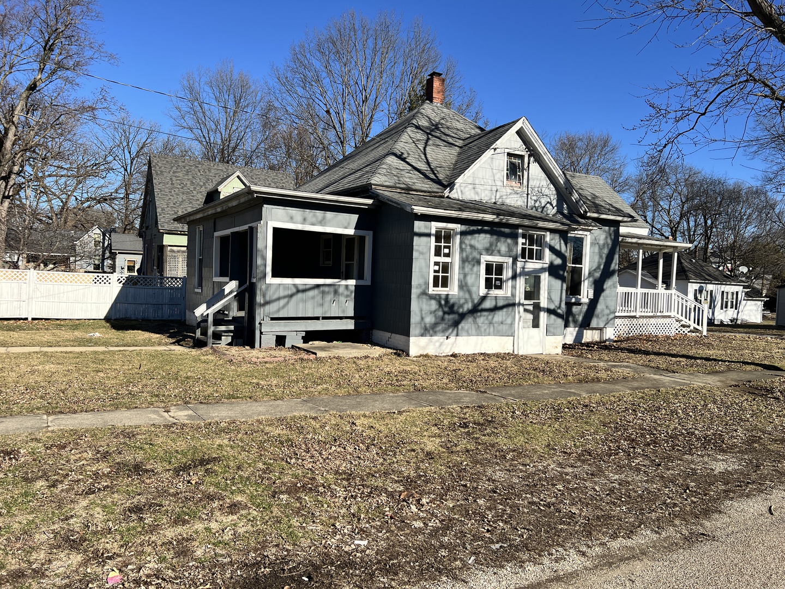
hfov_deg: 67.3
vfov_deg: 53.1
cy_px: 294
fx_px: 590
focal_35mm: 26
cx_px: 392
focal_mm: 5.7
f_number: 1.5
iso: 50
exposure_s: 1/4115
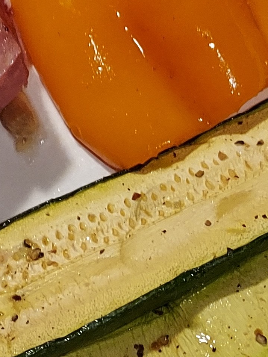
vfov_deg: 19.4
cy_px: 243
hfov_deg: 14.7
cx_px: 123
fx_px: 1042
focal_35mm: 101
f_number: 1.8
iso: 320
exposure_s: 1/60
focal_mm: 4.6
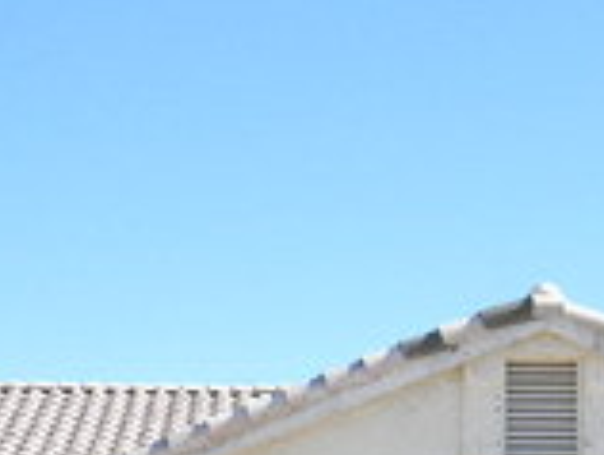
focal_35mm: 103
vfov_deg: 14.2
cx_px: 382
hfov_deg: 19.0
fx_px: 1800
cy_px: 455
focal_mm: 8.6
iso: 112
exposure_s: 1/554
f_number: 3.9
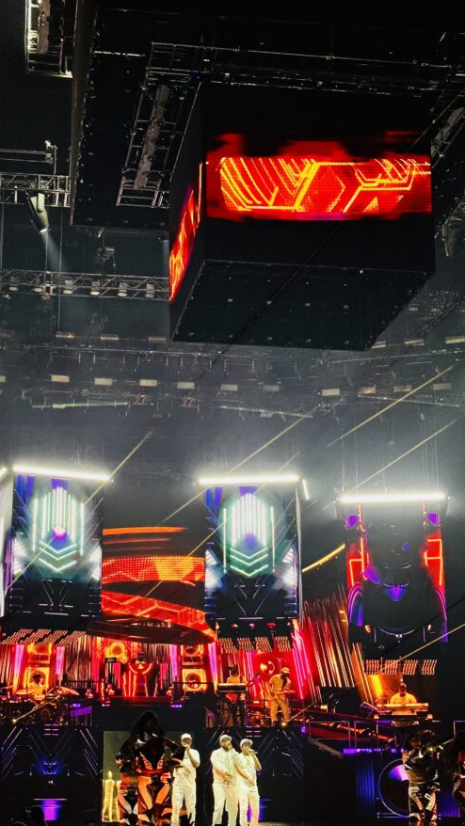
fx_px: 1337
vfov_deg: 34.3
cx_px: 168
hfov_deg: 19.7
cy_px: 443
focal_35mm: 61
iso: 64
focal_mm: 6.86
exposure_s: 1/398
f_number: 1.78
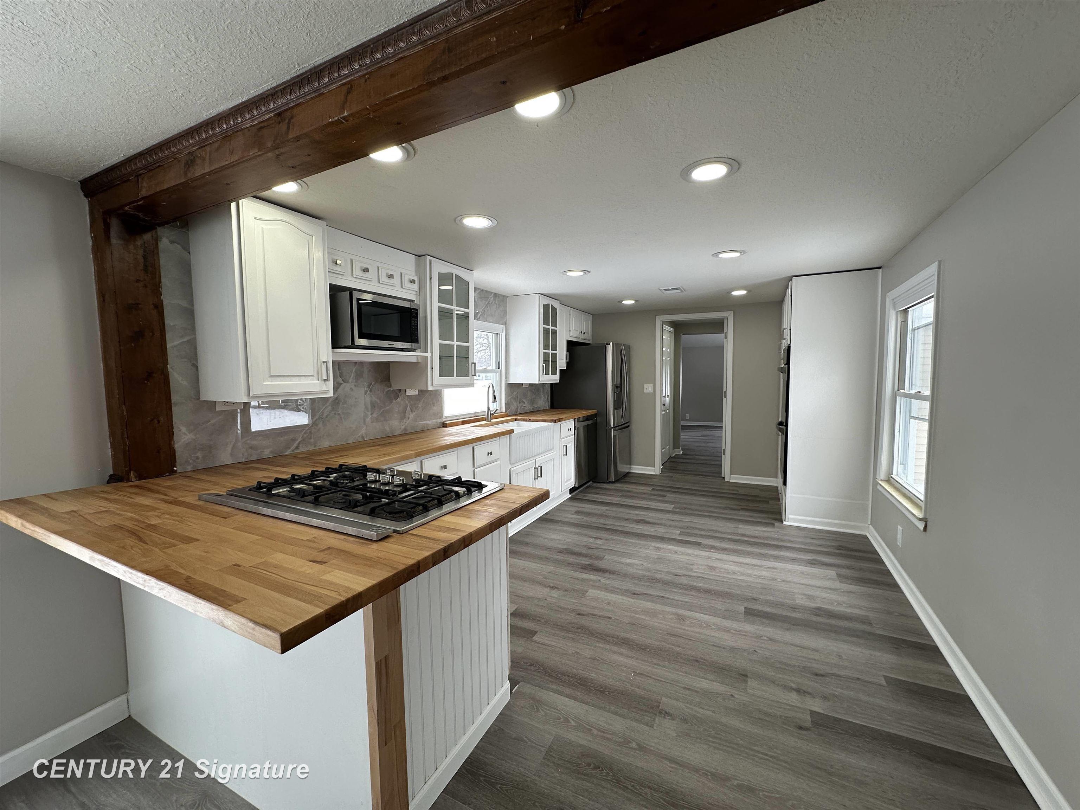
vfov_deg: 85.7
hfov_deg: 102.1
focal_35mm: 14
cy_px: 405
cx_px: 540
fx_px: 437
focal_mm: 2.22
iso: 40
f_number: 2.2
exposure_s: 1/99
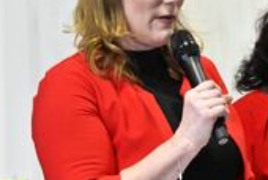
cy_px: 129
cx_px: 287
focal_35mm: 317
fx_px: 2364
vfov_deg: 4.4
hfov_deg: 6.5
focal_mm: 120
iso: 5000
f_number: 5
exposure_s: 1/80
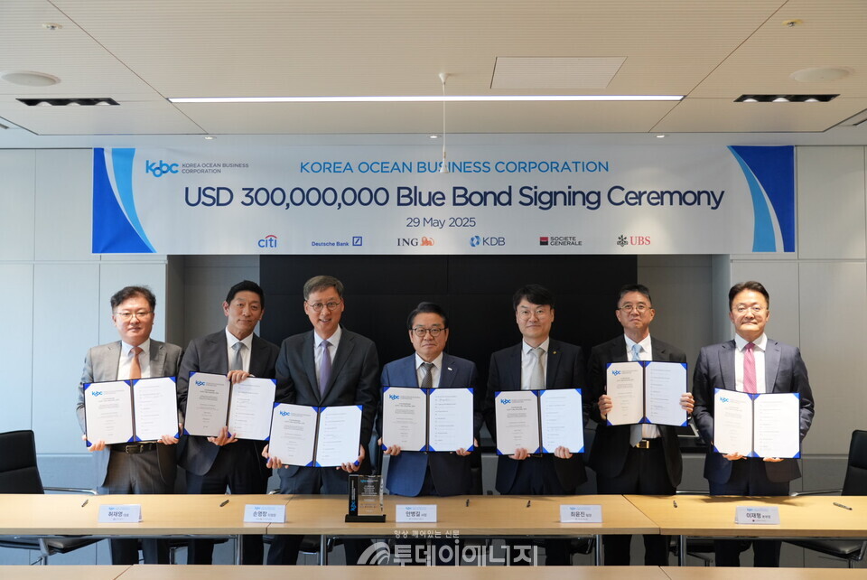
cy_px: 290
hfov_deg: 51.8
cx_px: 434
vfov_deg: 36.0
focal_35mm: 37
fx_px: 892
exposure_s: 1/160
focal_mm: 37
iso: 1000
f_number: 4
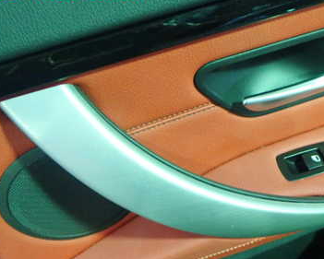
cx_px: 248
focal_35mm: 50
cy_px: 189
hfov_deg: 36.3
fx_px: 480
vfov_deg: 29.9
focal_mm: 5.5
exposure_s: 1/50
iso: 1000
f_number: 2.3
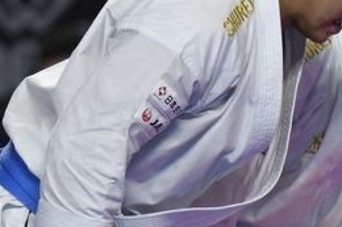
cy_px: 117
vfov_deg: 1.0
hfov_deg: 1.5
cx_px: 267
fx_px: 13149
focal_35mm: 1385
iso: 800
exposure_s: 1/800
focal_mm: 200
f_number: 2.8
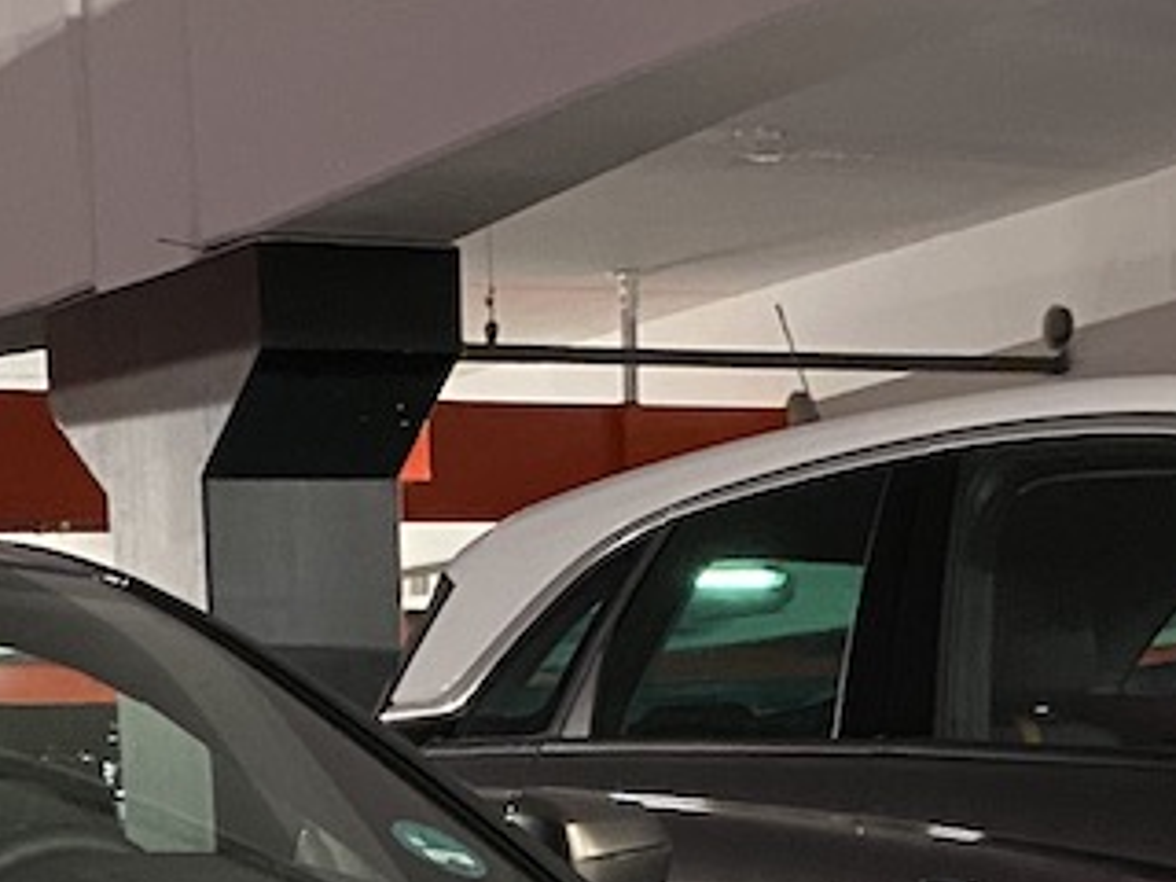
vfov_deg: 12.7
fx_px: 3533
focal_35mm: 104
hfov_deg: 18.7
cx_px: 173
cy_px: 1672
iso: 800
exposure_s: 1/25
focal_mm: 4.25
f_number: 1.8
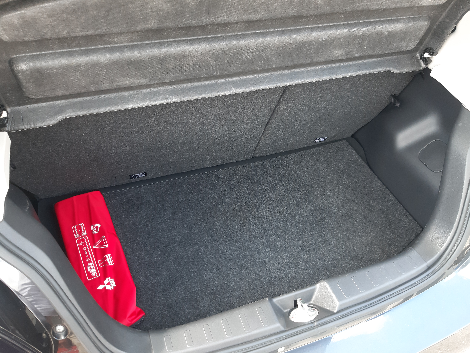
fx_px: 367
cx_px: 235
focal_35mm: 27
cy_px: 176
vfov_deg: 51.4
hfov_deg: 65.3
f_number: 1.7
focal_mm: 3.93
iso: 80
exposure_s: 1/50
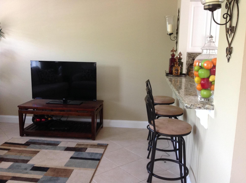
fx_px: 248
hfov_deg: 52.7
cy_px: 92
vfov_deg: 40.6
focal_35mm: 35
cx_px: 123
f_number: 2.4
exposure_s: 1/15
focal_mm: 4.28
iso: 160
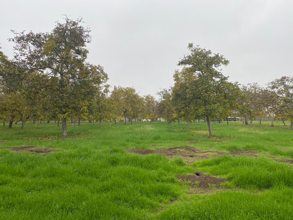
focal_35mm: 26
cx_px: 146
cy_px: 110
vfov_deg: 53.1
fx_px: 220
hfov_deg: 67.3
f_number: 1.8
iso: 32
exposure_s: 1/497
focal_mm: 4.25
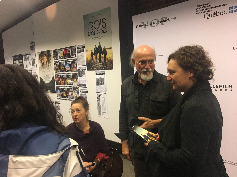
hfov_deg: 61.7
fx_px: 199
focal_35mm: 29
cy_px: 88
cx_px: 118
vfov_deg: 48.2
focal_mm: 4.15
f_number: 2.2
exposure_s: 1/30
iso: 160
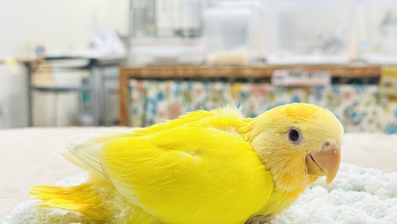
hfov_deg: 36.6
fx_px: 600
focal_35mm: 57
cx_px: 198
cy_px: 150
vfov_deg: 21.0
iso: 100
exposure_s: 1/115
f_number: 2
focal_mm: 6
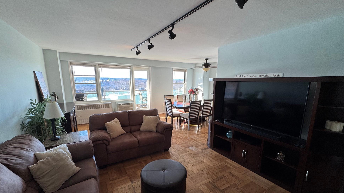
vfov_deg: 66.8
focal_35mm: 16
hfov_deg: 99.4
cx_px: 173
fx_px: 146
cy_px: 109
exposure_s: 1/120
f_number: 2.2
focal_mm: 2.22
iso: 80
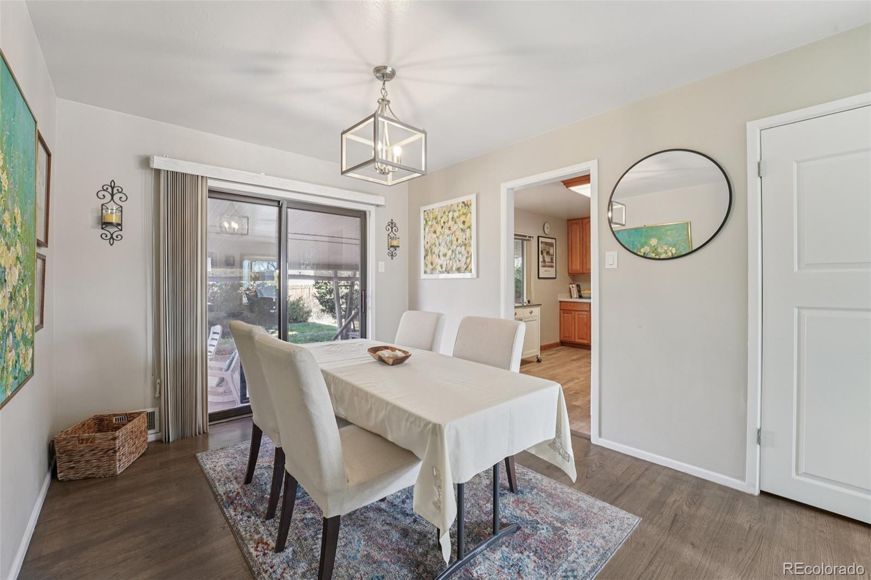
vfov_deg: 81.2
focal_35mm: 14
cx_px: 436
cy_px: 290
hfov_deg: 104.3
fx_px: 339
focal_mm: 14
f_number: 8
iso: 400
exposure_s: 1/15
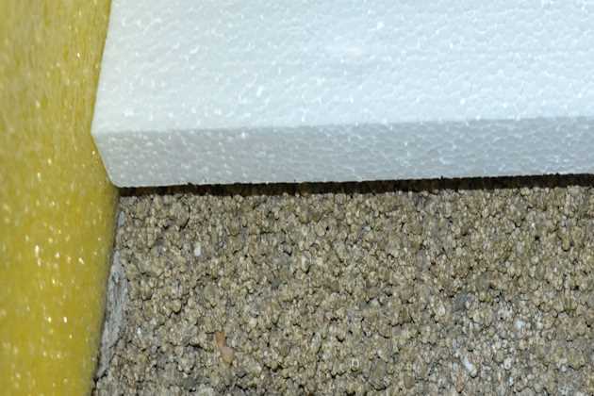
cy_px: 198
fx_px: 544
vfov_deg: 40.0
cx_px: 297
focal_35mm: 33
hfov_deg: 57.2
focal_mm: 22
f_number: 5
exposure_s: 1/60
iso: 800
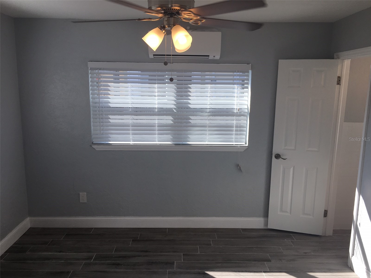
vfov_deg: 48.2
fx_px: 311
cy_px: 139
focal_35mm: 29
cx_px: 186
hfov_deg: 61.7
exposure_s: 1/238
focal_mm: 4.15
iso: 25
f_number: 2.2
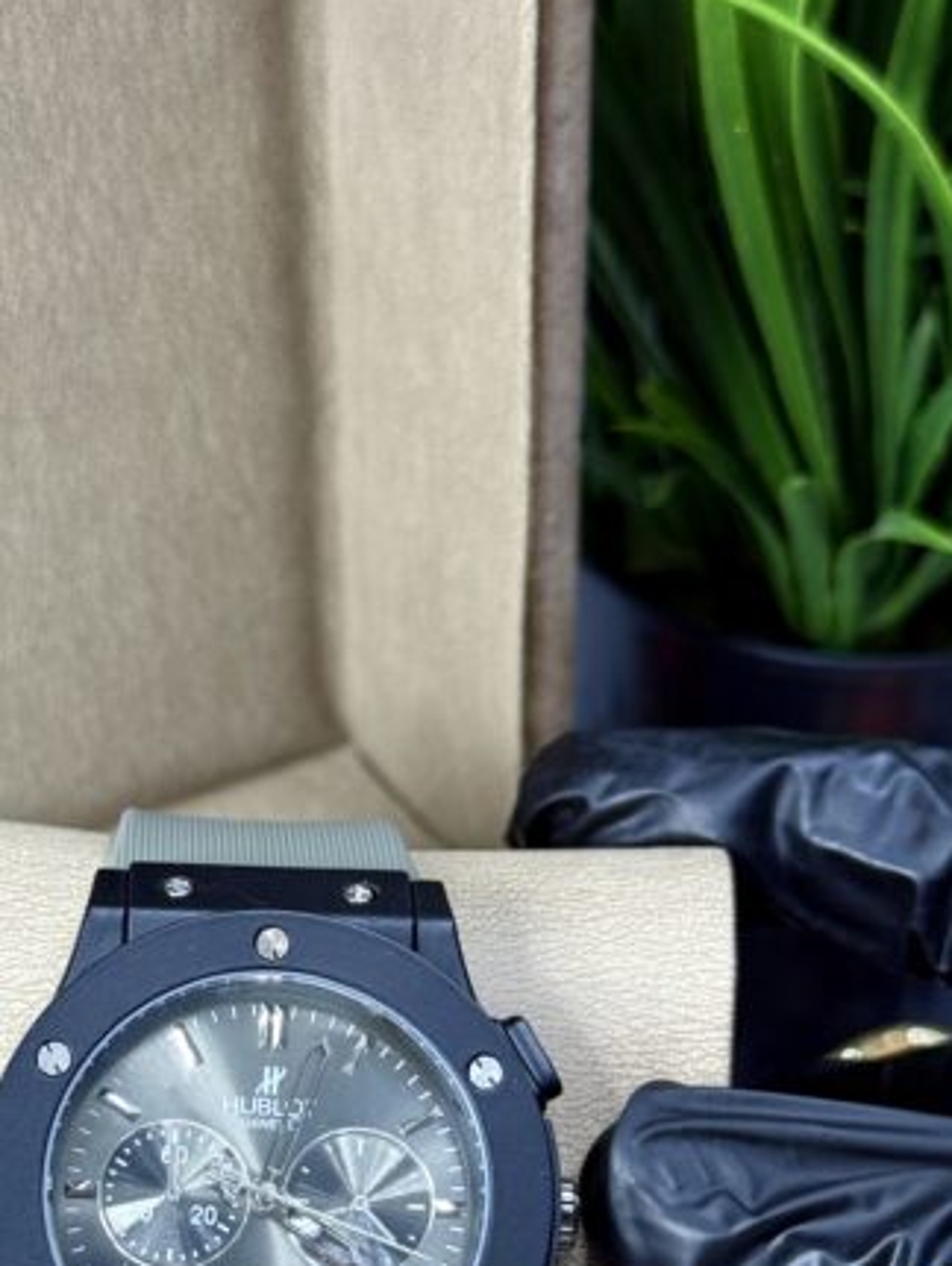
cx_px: 223
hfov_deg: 16.5
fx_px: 3259
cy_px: 978
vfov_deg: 21.8
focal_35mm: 89
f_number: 1.78
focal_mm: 6.76
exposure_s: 1/50
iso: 64
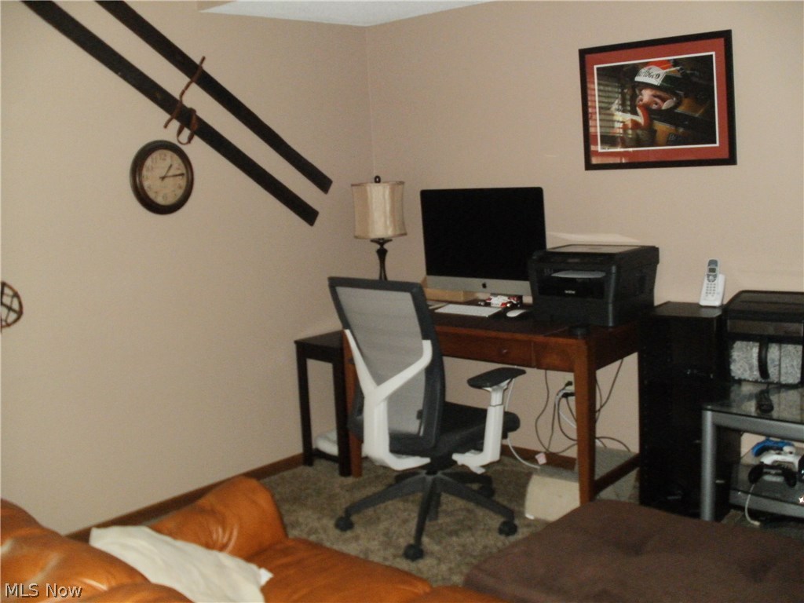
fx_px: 836
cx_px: 402
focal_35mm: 36
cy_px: 302
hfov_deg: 51.4
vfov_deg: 39.7
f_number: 3.5
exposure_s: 1/30
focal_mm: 6.3
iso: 400
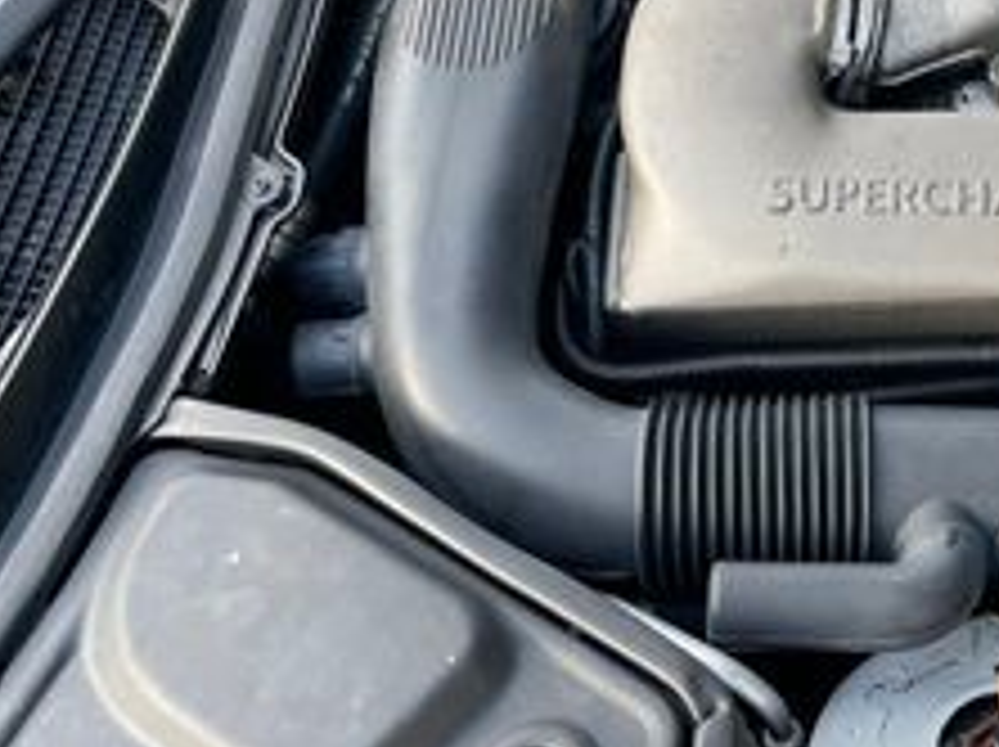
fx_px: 2162
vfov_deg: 19.6
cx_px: 922
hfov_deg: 25.1
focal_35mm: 75
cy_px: 333
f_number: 1.6
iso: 50
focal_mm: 4.2
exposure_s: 1/121
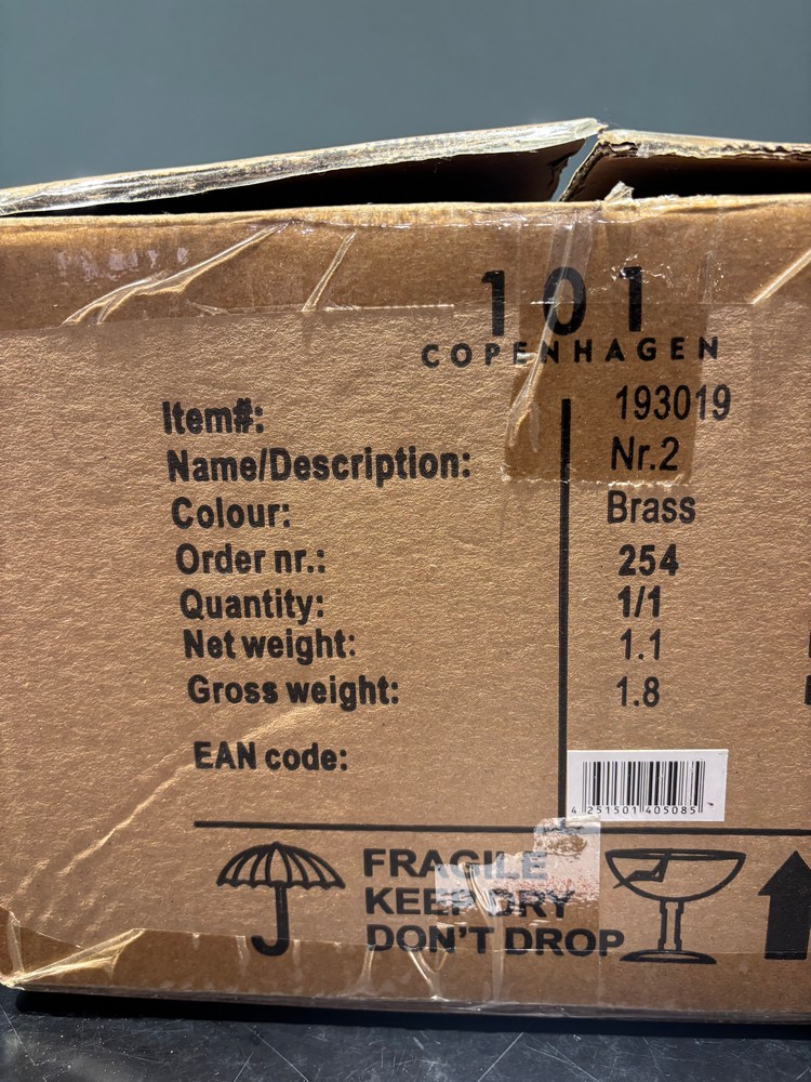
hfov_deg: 53.1
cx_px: 406
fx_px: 812
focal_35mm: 26
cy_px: 541
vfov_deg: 67.3
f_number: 1.6
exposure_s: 1/50
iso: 200
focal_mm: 5.96
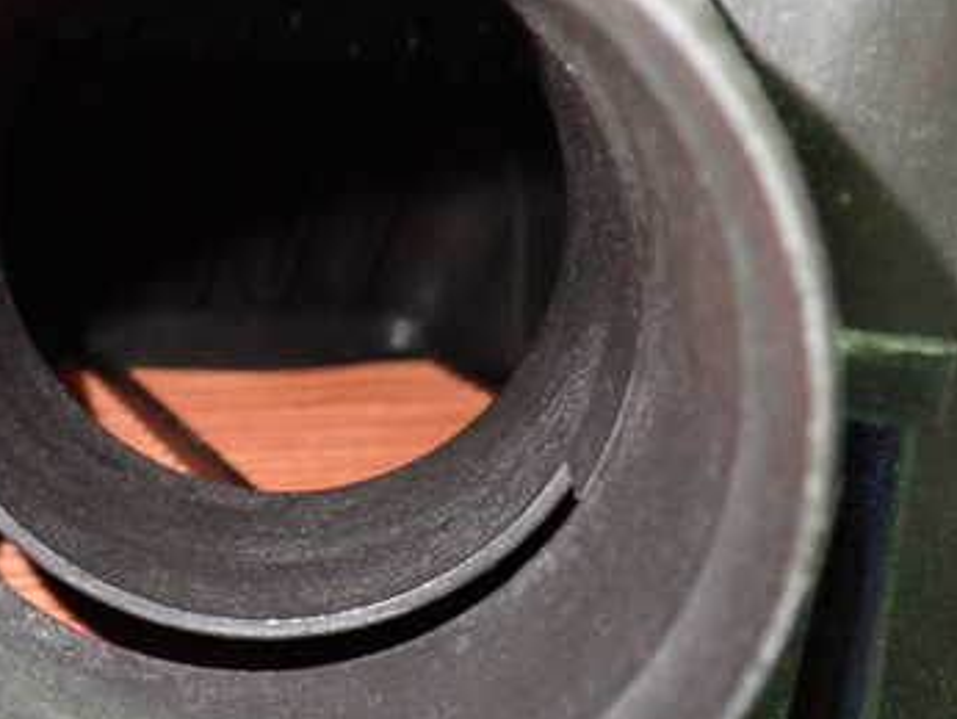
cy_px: 440
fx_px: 1439
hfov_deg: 36.1
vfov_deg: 28.0
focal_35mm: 52
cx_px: 268
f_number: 2.3
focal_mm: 5.4
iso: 800
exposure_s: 1/15
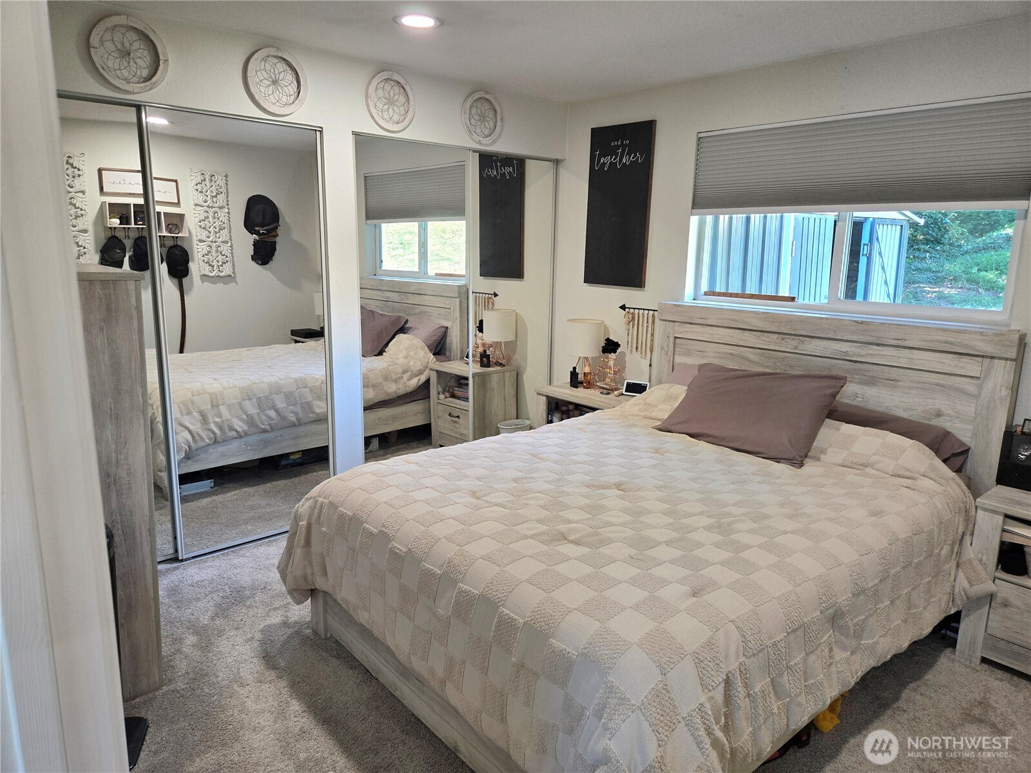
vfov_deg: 58.9
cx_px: 516
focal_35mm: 23
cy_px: 386
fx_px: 685
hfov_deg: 73.9
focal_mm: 5.4
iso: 200
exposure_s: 1/120
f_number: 1.8
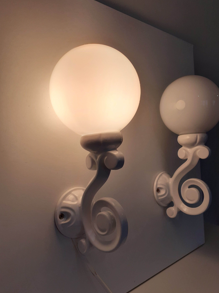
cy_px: 150
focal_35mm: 28
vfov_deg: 63.4
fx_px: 236
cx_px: 113
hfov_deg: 49.7
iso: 40
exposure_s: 1/270
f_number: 1.9
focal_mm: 3.6
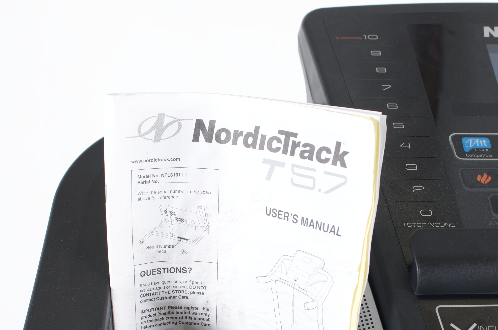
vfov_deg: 21.3
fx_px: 878
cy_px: 188
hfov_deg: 31.6
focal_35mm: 64
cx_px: 271
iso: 100
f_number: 5.6
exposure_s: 1/100
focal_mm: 35
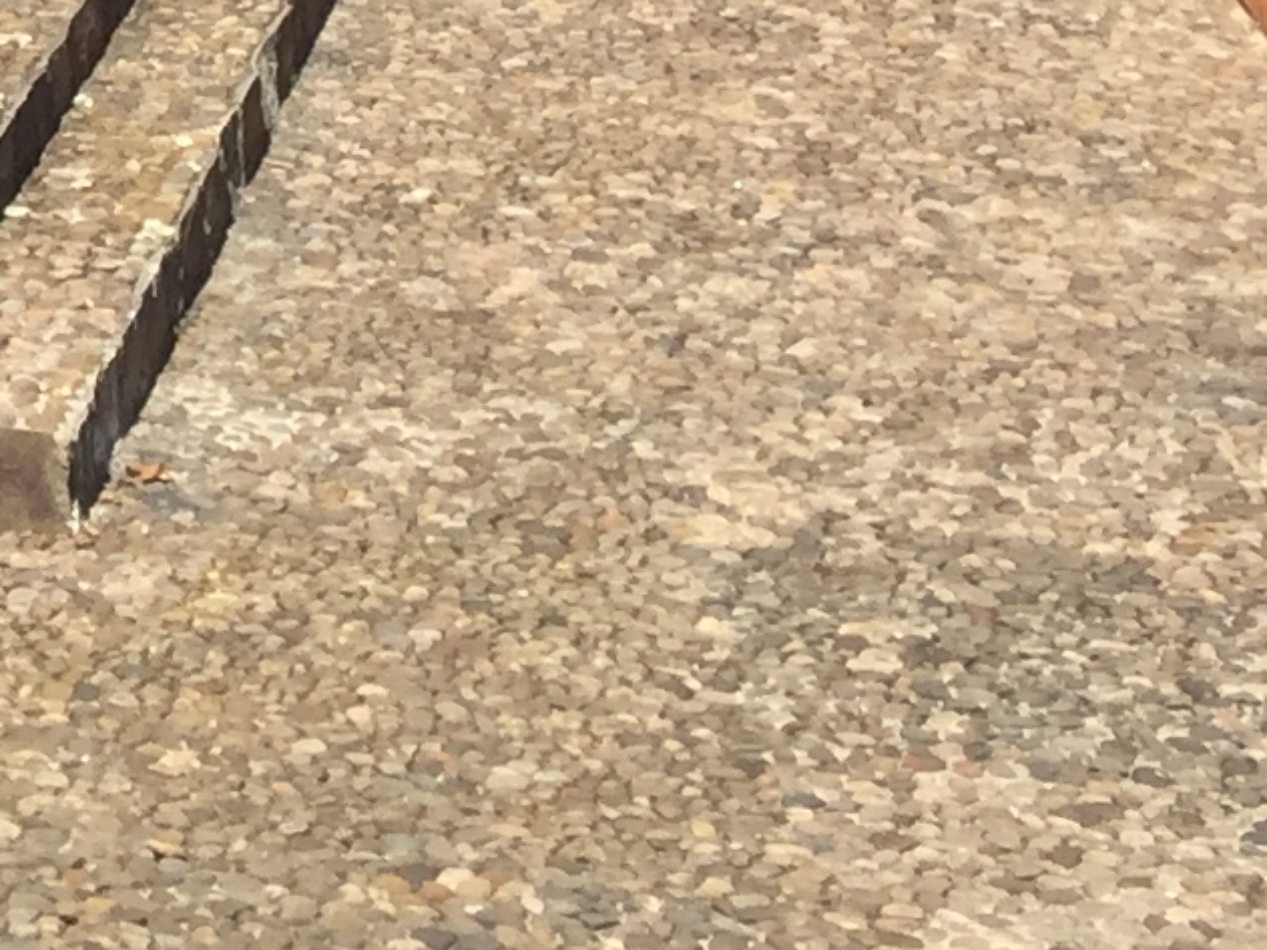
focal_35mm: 150
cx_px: -1145
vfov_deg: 8.9
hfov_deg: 11.9
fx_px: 5489
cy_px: -1340
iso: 32
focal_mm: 4.15
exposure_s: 1/1199
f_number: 2.2
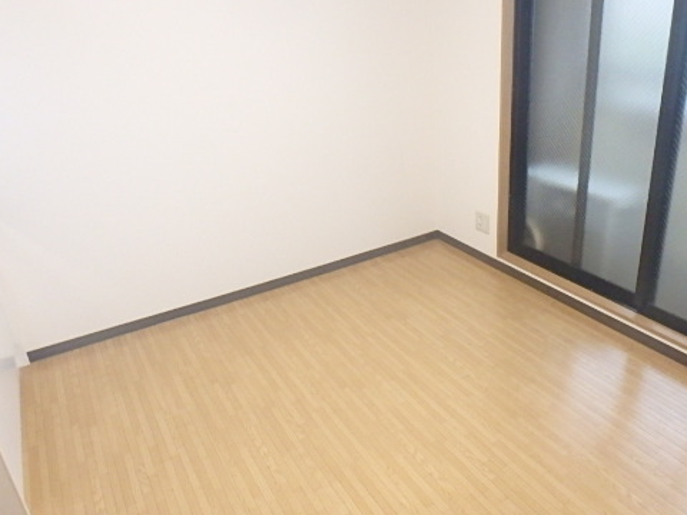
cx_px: 378
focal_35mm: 28
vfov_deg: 49.7
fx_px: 556
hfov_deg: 63.3
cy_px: 270
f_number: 3.5
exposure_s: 1/30
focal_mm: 3.7
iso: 800
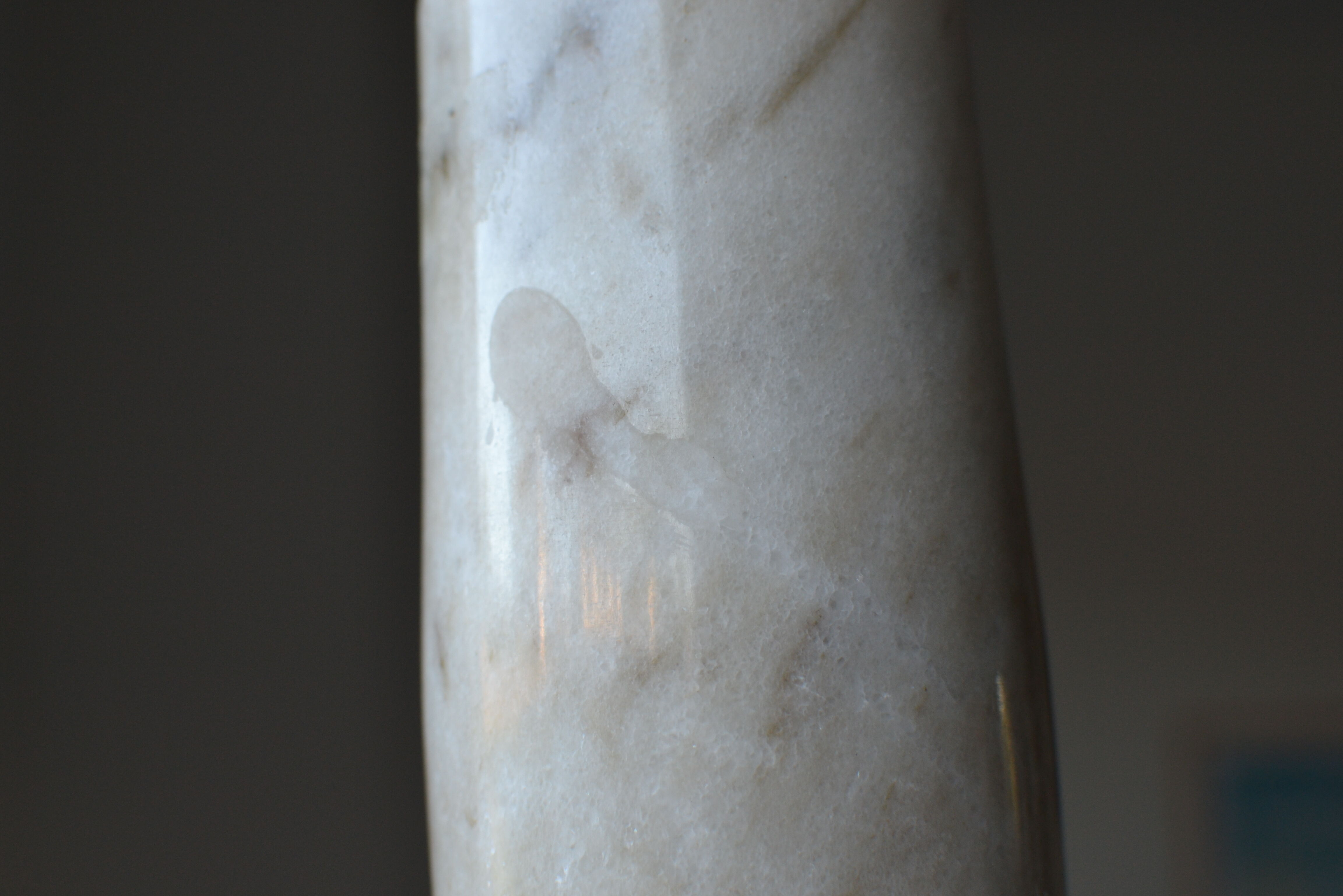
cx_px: 672
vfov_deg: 25.8
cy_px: 448
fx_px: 1958
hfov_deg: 37.9
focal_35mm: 52
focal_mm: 35
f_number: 4.5
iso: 400
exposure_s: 1/80
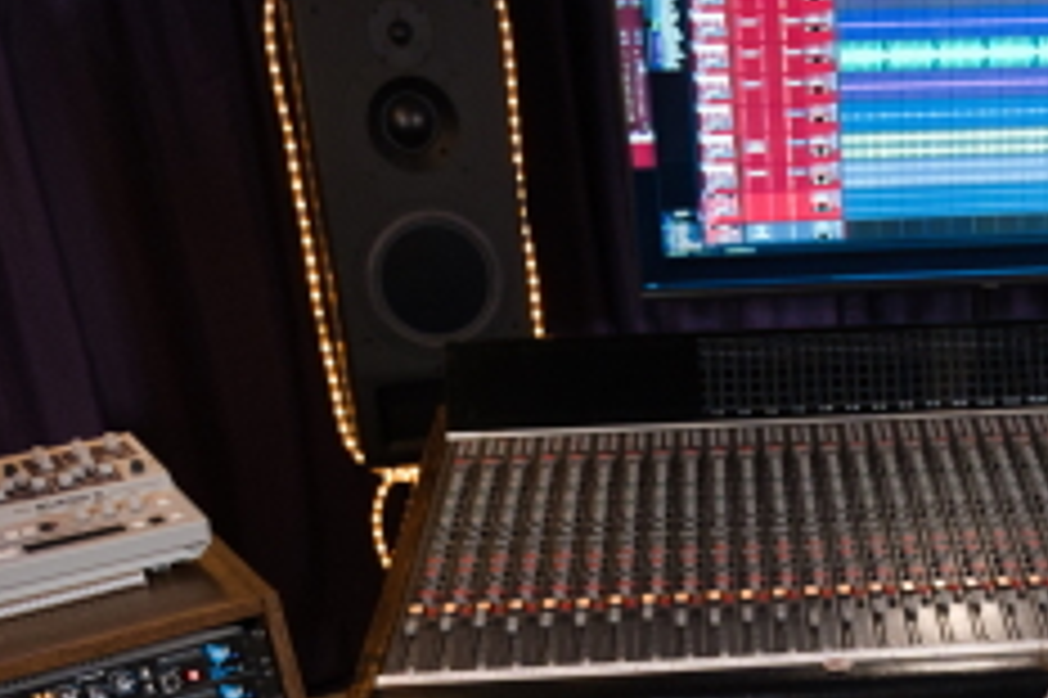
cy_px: 853
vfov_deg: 21.9
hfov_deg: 33.5
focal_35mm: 57
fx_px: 1650
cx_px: 931
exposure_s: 1/100
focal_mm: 16.5
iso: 1000
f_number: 2.8
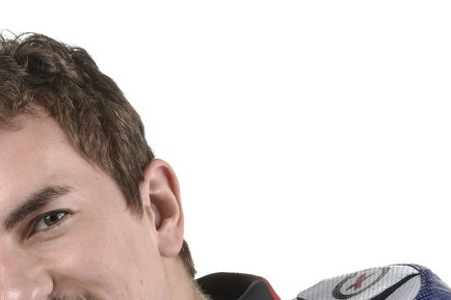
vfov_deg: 3.7
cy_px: 506
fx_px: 4621
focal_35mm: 369
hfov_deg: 5.5
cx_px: -176
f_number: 14
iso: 50
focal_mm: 100
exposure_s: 1/160
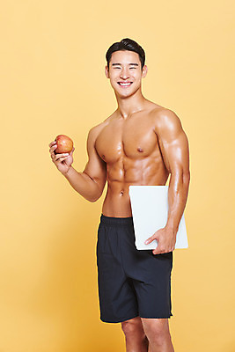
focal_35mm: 135
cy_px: 176
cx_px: 118
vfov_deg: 15.2
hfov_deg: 10.2
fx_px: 1321
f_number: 11
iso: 100
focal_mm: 135
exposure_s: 1/125
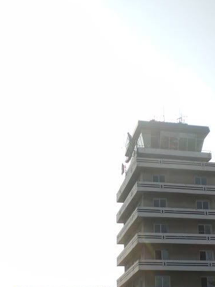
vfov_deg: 32.8
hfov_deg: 24.8
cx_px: 167
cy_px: 202
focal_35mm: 58
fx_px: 481
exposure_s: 1/800
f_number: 4.6
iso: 50
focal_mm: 6.3
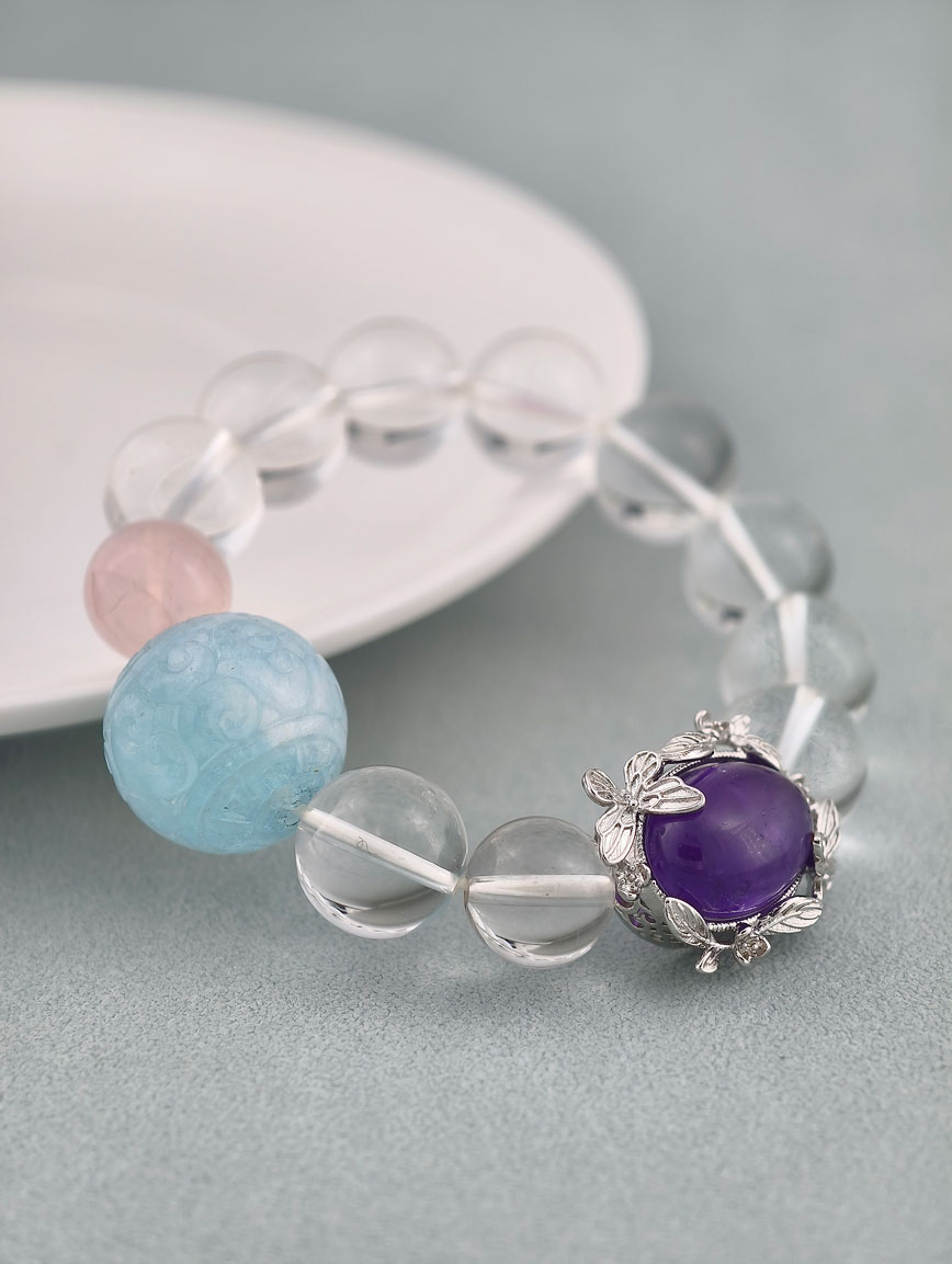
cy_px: 632
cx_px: 476
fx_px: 3109
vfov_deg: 23.0
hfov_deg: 17.4
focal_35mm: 85
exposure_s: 1/160
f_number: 2.67
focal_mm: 22.48
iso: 125
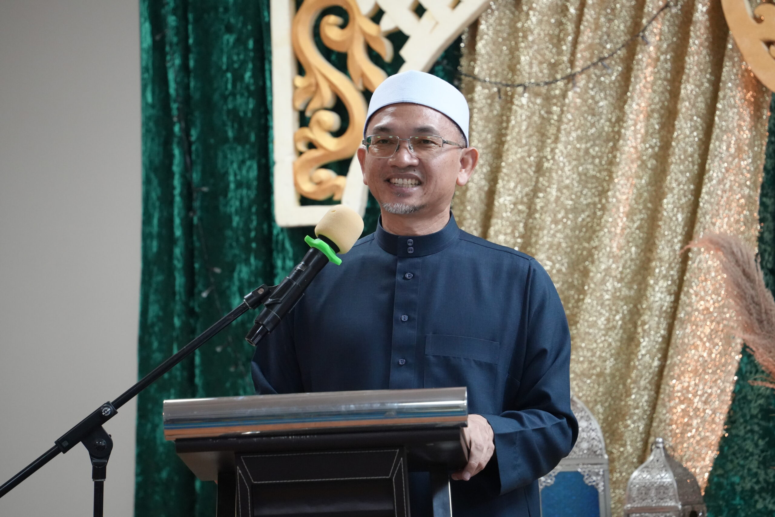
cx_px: 388
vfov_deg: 7.9
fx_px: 3746
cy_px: 258
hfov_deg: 11.8
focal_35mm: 174
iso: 6400
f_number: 5.6
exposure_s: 1/200
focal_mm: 174
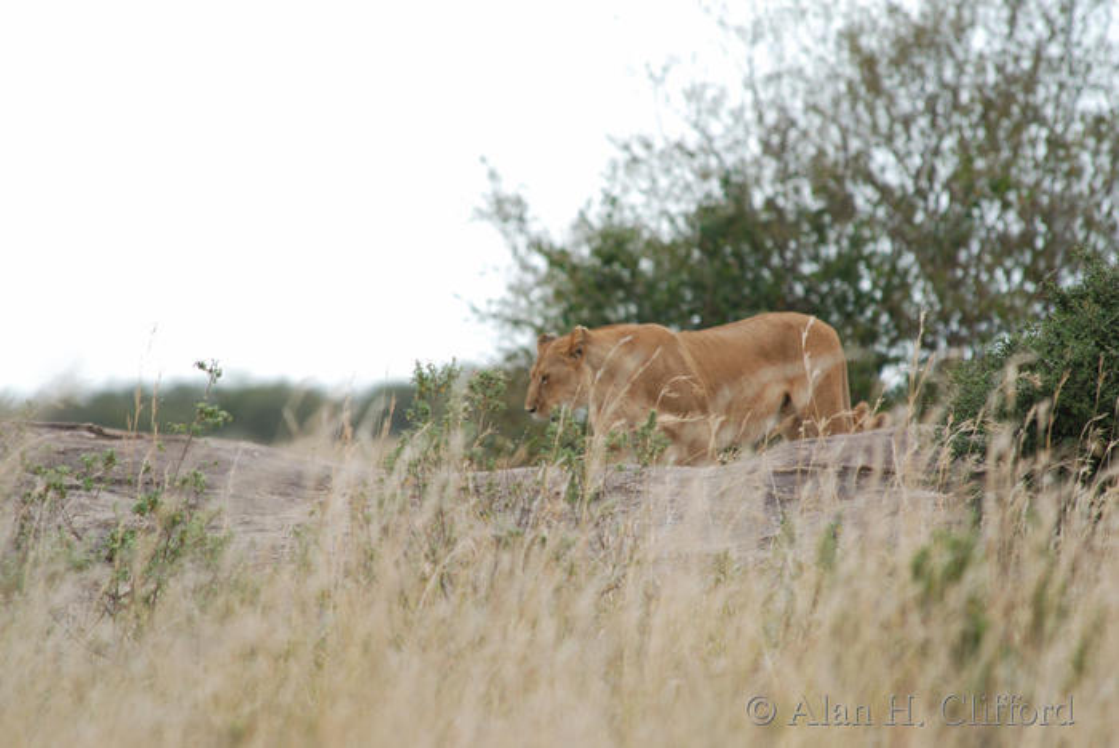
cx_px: 560
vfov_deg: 2.3
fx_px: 18665
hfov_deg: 3.4
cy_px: 374
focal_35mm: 600
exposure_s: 1/100
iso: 100
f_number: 5.6
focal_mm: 400
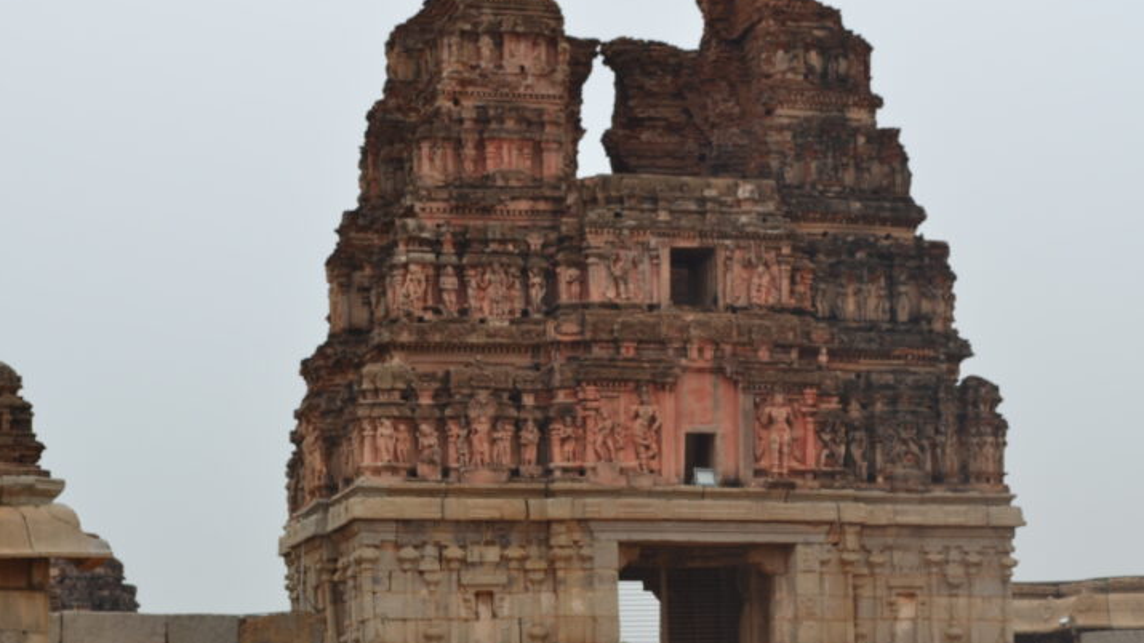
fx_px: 3003
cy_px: 420
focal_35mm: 99
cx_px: 611
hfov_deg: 21.6
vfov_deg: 12.2
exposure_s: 1/200
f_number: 8
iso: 100
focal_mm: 44
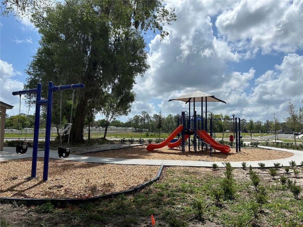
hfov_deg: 67.3
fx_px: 228
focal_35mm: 26
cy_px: 114
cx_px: 152
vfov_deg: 53.1
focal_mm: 5.7
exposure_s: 1/8696
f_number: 1.5
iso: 50
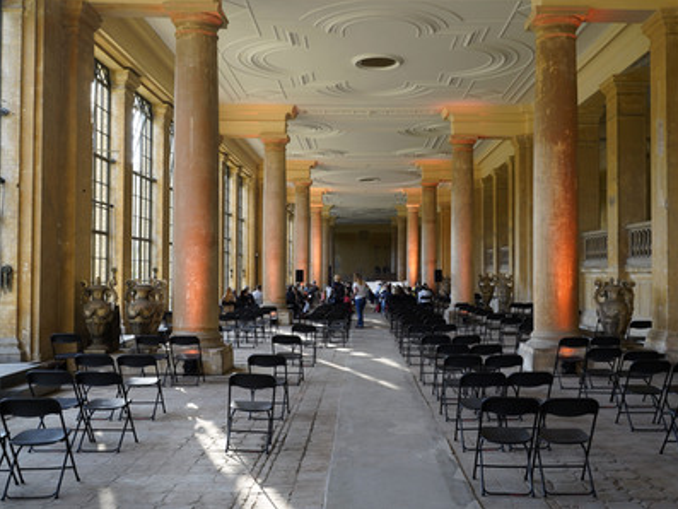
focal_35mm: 36
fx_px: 705
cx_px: 383
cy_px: 254
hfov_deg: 51.2
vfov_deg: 39.7
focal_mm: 33
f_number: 8
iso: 320
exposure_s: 1/30
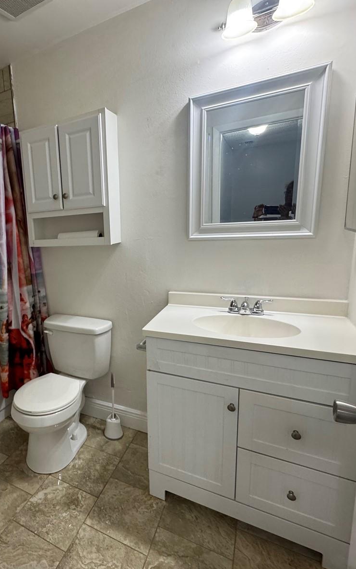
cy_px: 284
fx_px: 310
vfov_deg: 85.1
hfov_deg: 55.3
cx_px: 70
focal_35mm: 20
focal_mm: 2.22
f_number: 2.2
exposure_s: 1/120
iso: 250
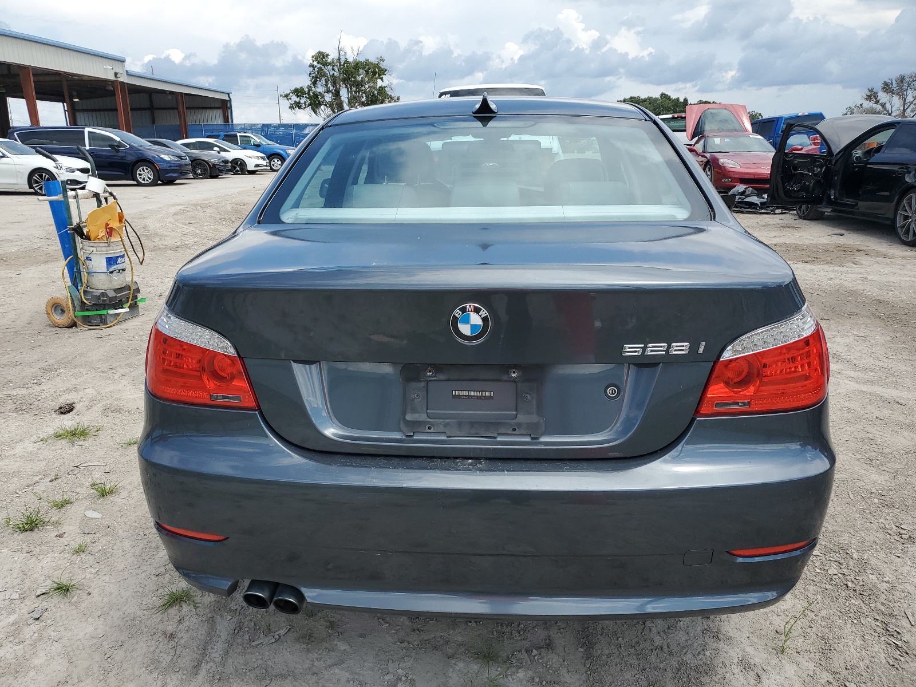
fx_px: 688
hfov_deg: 67.3
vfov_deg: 53.1
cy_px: 344
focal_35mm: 26
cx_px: 458
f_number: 1.5
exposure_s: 1/2000
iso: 50
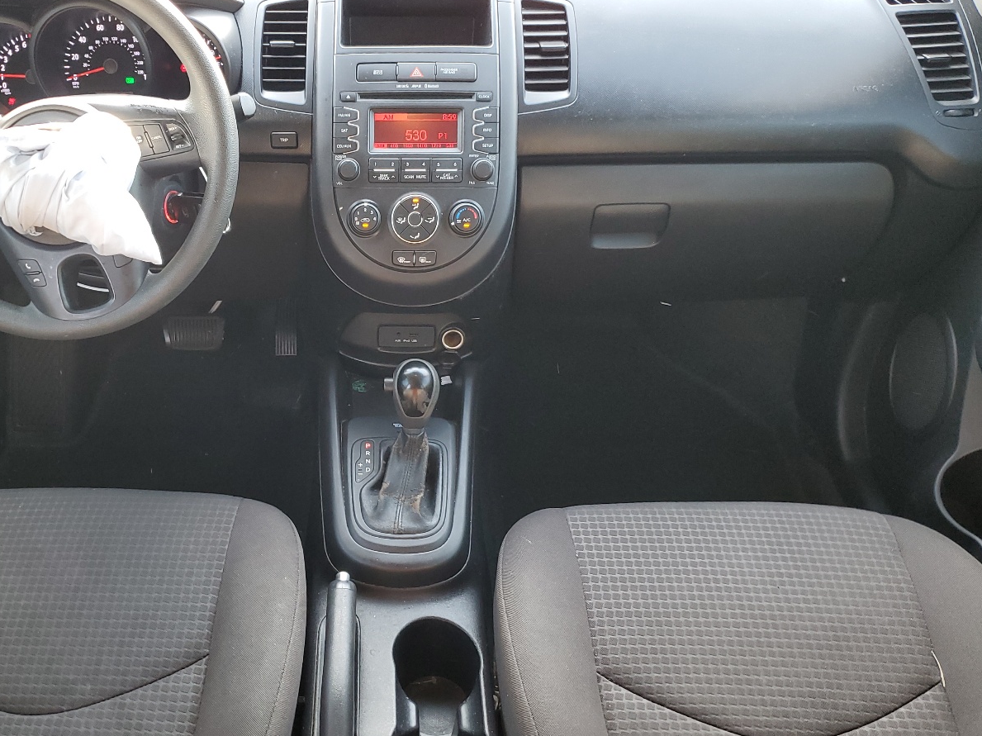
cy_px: 417
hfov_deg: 51.7
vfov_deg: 40.6
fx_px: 993
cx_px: 329
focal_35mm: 35
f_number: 1.5
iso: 75
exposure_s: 1/60.2
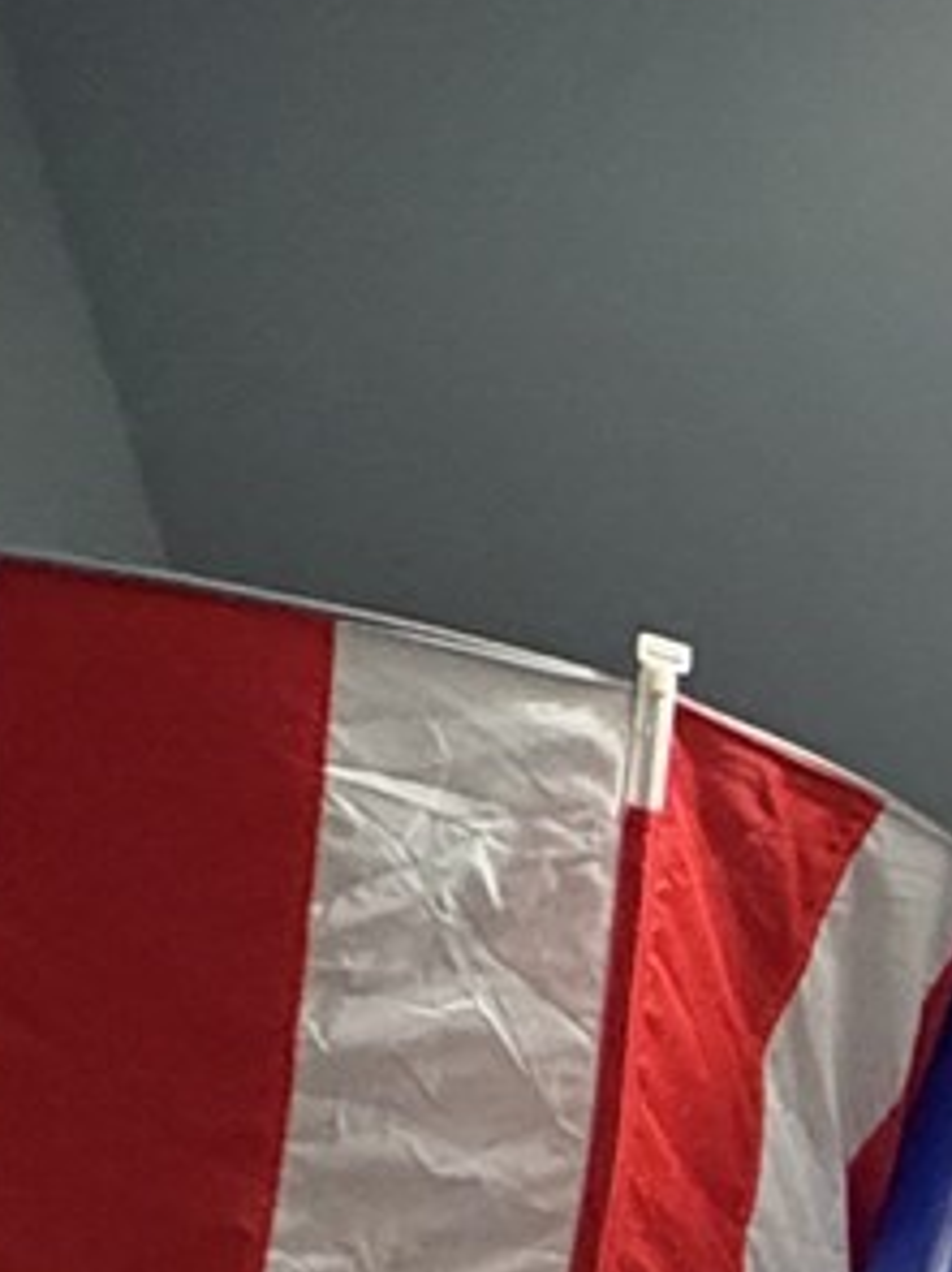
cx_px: 2210
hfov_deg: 14.4
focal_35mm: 73
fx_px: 2679
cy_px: 1242
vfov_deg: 25.5
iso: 800
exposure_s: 1/60
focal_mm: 2.22
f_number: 2.2
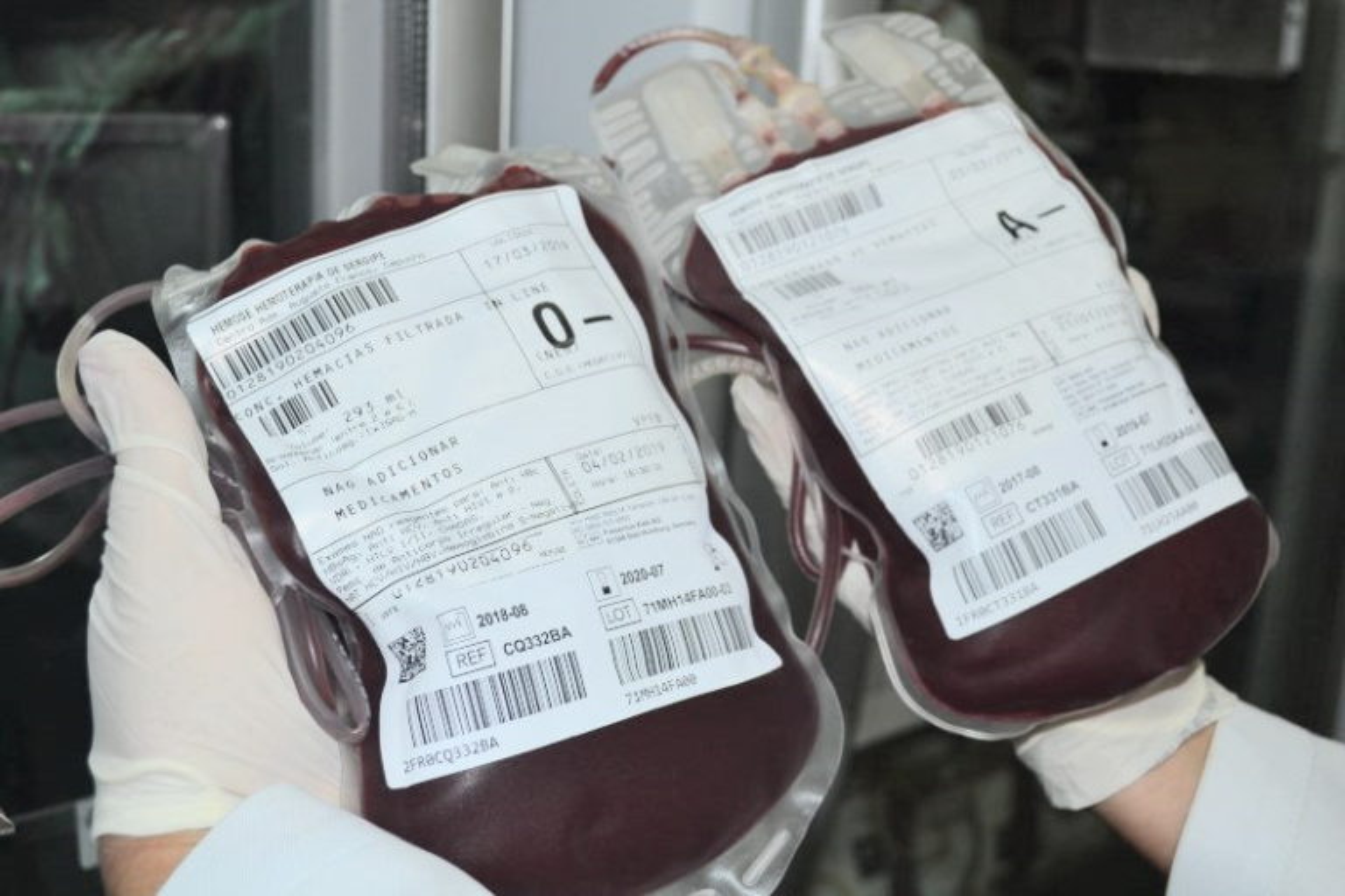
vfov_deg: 29.9
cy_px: 448
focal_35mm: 45
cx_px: 672
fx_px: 1681
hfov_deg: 43.6
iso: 280
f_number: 4.5
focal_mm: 30
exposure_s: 1/60
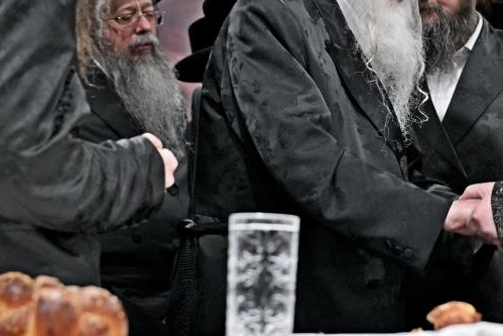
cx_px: 455
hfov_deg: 17.2
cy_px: 61
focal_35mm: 117
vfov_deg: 11.7
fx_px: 1635
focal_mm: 57
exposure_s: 1/160
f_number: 4
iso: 1000
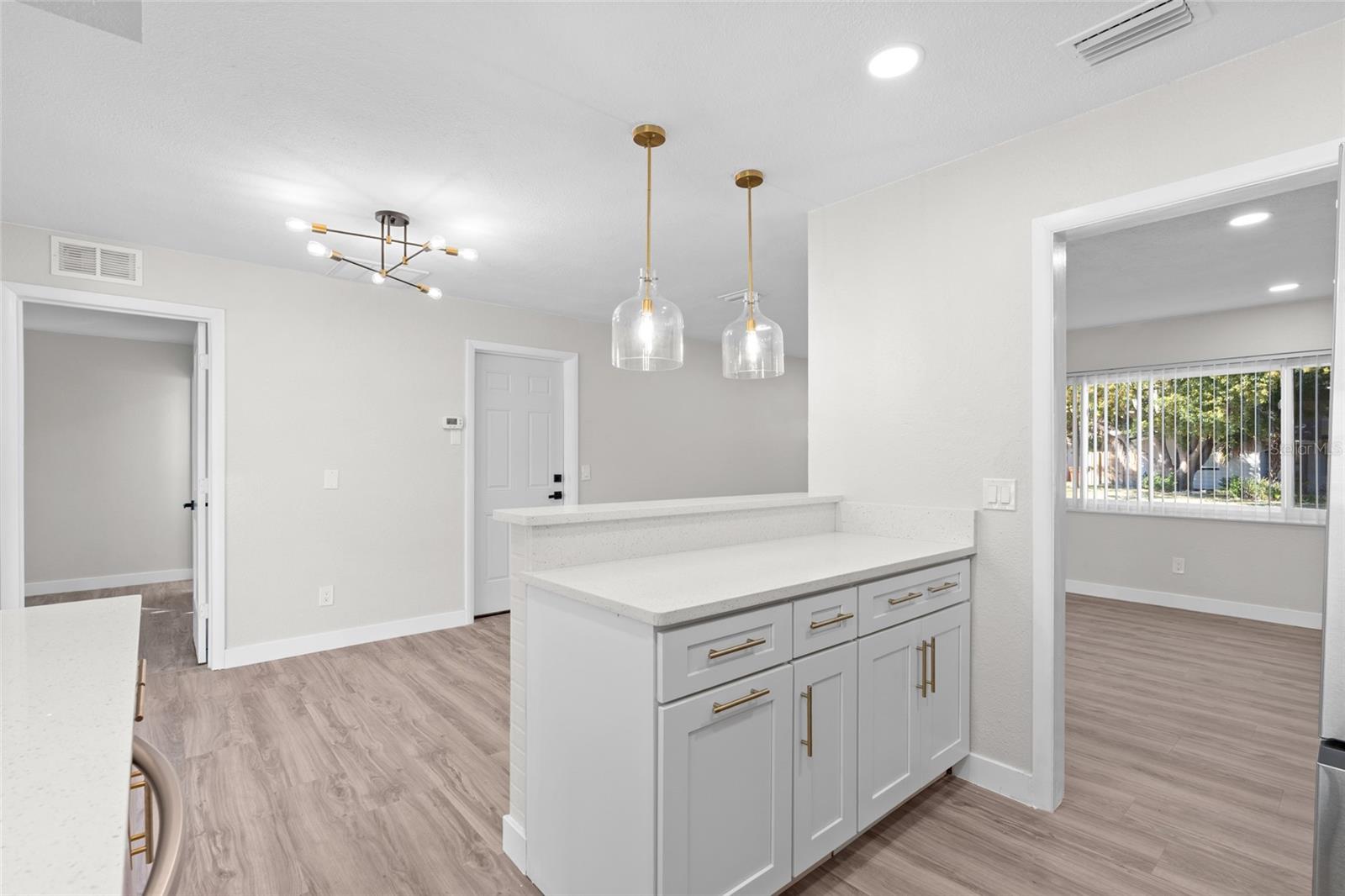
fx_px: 598
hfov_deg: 96.7
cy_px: 448
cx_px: 672
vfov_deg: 73.7
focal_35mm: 16
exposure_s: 1/2
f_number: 9
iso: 250
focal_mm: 16
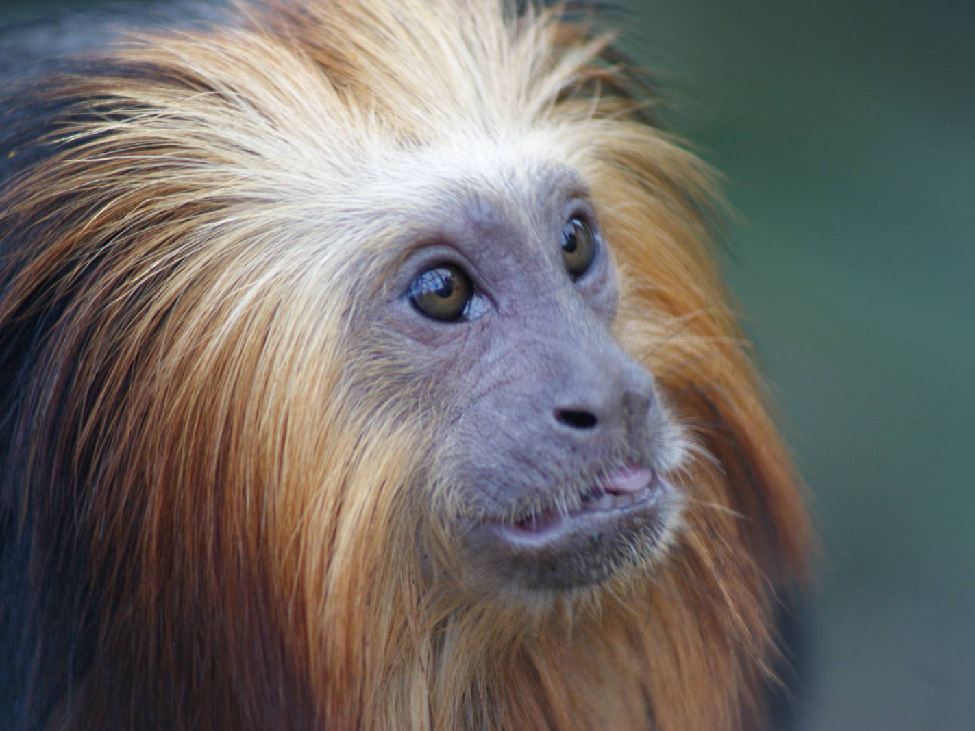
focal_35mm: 487
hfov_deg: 4.1
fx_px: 13716
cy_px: 366
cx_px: 518
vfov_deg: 3.1
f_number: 5.6
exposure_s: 1/80
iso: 400
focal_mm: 300
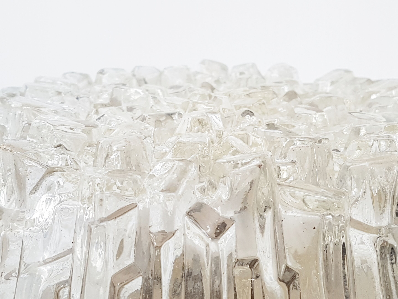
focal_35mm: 26
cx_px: 199
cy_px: 150
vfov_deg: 53.1
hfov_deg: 67.3
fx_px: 299
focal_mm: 4.2
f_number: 1.7
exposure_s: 1/100
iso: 80
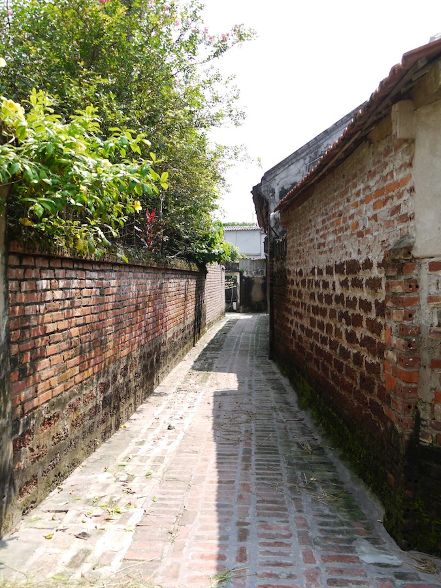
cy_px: 294
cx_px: 220
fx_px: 544
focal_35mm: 32
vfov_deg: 56.8
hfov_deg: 44.2
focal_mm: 16
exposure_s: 1/200
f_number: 5
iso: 100
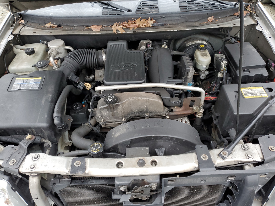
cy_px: 103
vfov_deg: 53.1
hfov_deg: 67.3
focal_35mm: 26
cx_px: 138
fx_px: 207
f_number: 1.5
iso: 68
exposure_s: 1/60.2
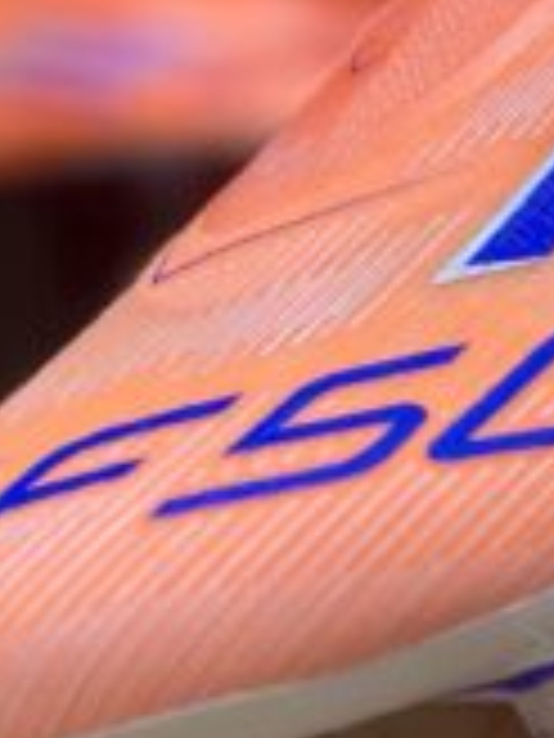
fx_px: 3585
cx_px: 671
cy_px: 61
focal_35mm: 168
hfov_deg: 8.7
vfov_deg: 11.7
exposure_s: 1/221
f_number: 1.78
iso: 80
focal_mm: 6.86
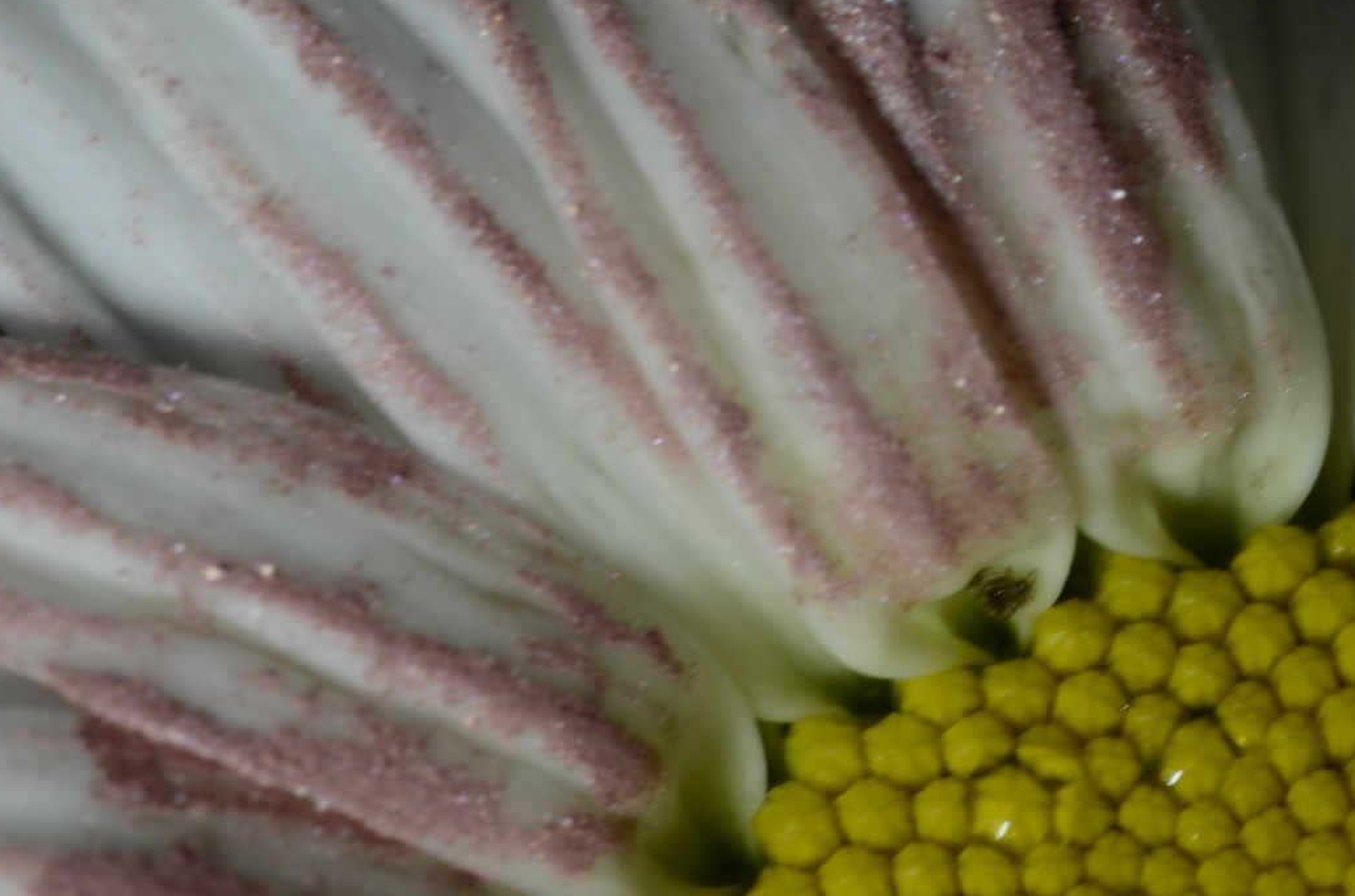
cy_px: 186
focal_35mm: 366
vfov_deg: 3.7
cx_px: 1393
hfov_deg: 5.6
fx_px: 13750
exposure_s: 1/6
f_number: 13
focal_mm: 105
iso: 100
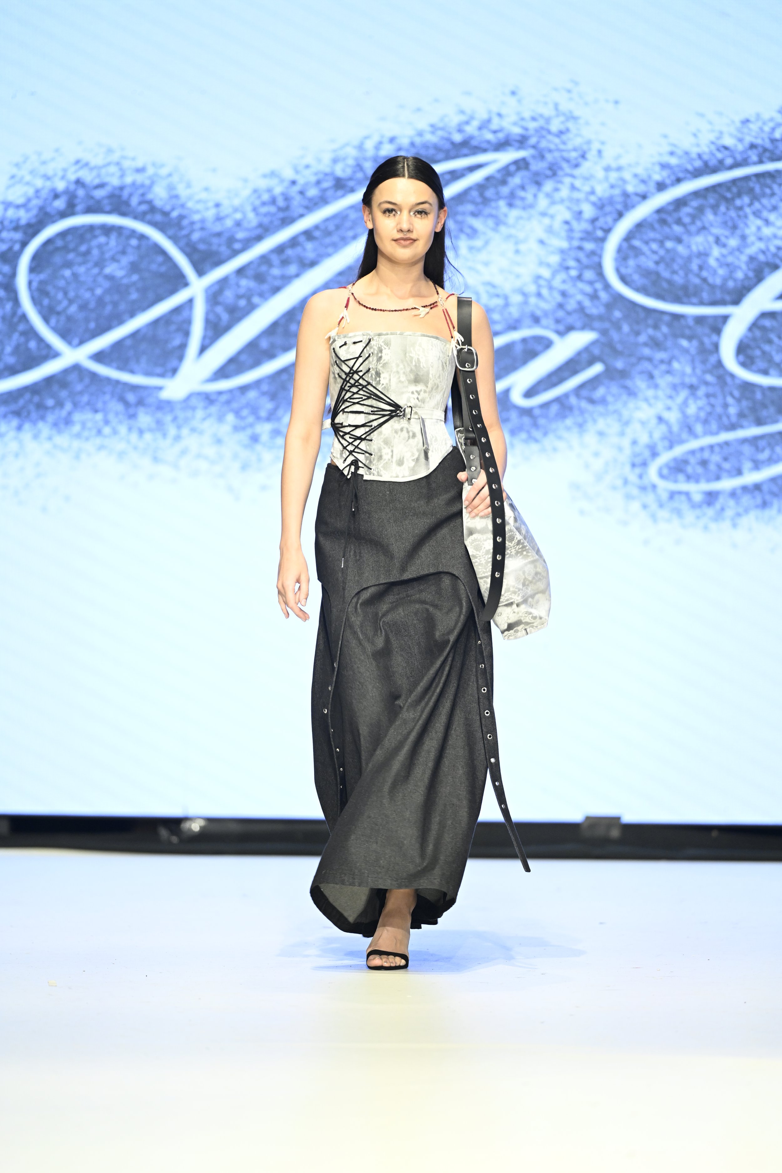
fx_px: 8471
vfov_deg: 7.9
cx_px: 391
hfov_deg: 5.3
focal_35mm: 260
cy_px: 586
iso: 2000
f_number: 2.8
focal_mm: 260
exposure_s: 1/320
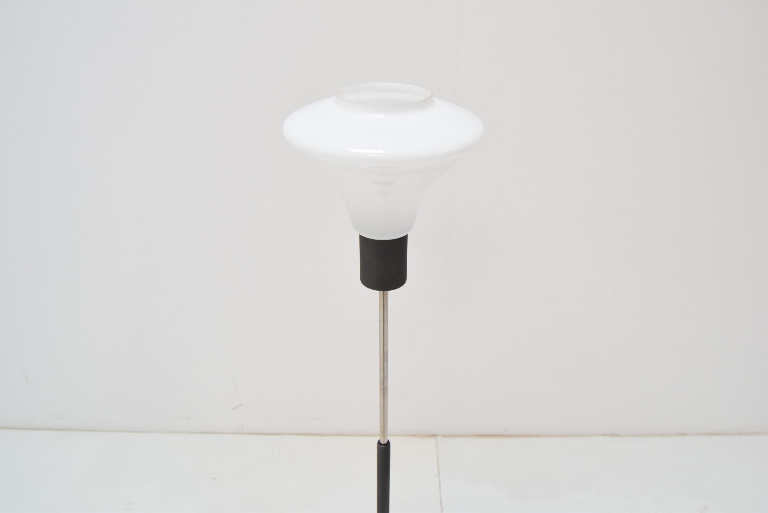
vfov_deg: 45.7
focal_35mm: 28
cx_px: 384
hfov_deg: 64.5
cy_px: 256
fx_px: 608
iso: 1600
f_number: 6.3
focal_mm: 19
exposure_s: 1/160
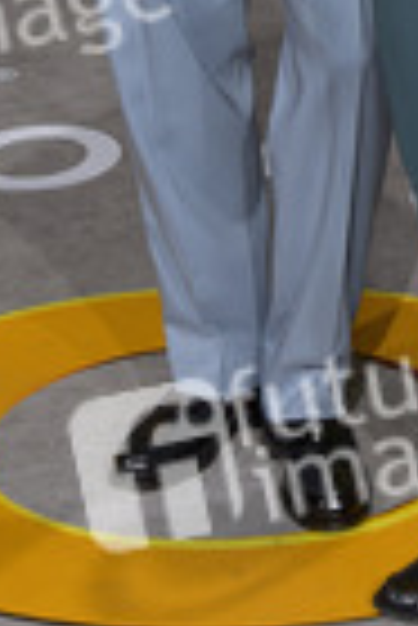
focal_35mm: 132
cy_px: -230
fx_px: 2293
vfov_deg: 14.7
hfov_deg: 10.3
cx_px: 434
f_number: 6.3
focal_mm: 46
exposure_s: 1/250
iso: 320
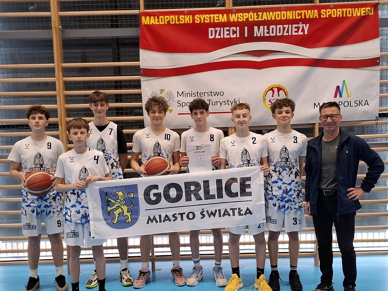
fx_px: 258
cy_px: 146
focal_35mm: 23
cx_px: 194
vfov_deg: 58.9
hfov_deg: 73.9
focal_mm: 5.54
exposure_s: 1/100
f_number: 1.8
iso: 125
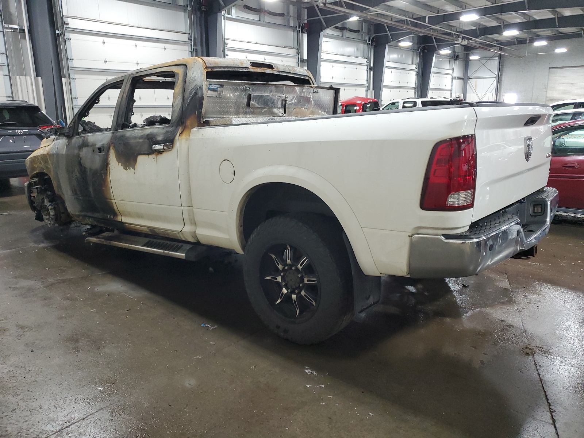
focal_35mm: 26
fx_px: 439
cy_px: 219
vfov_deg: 53.1
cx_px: 292
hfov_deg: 67.3
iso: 184
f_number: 1.5
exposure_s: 1/60.2
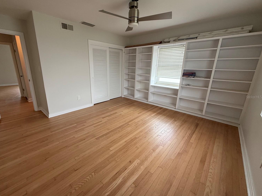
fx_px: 114
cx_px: 122
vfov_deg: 81.8
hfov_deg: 98.0
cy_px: 97
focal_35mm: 15
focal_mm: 2.22
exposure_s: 1/99
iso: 125
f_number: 2.2
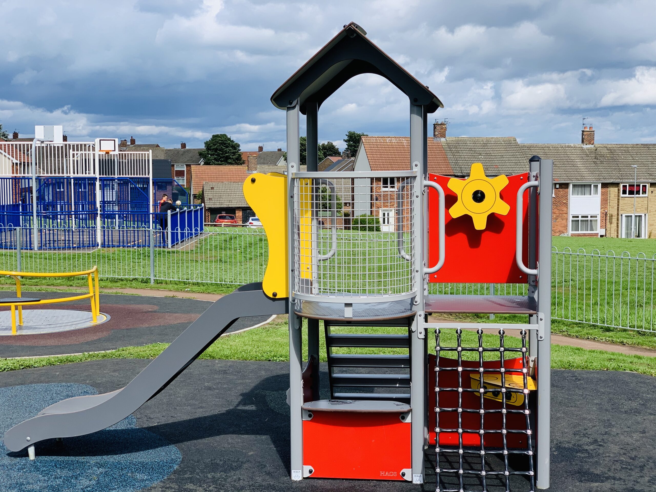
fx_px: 985
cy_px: 246
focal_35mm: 52
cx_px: 328
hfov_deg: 36.8
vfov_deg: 28.0
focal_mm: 6
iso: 16
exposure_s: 1/1089
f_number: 2.4
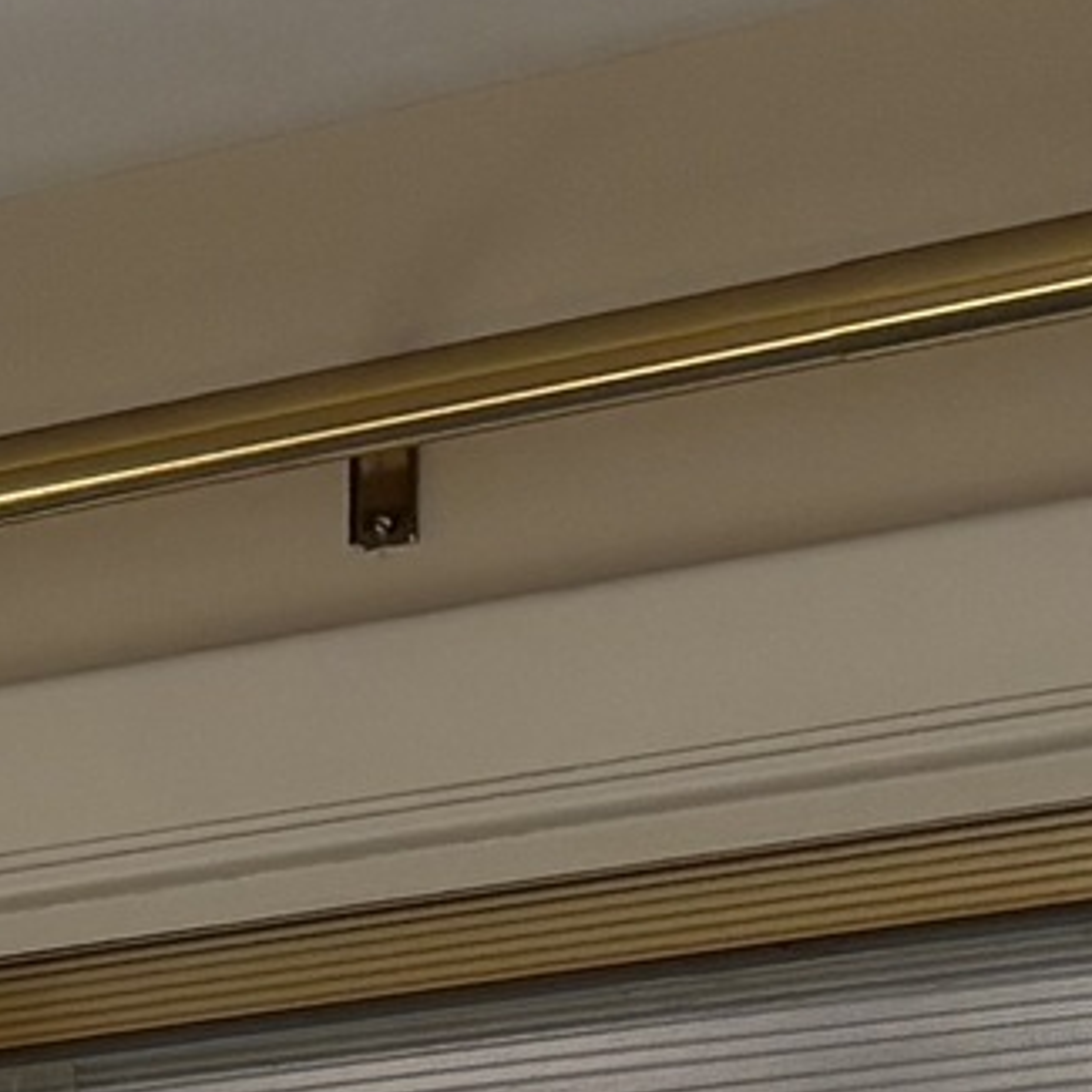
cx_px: -2053
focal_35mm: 217
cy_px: 2097
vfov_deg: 7.8
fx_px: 7745
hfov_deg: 7.3
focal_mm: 5.96
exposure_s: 1/140
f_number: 1.6
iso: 80
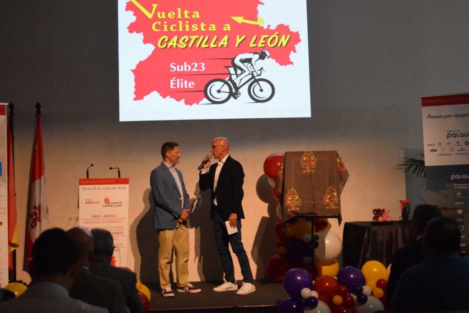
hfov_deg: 38.9
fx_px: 664
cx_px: 234
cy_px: 156
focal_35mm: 51
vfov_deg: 26.5
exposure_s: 1/500
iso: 3200
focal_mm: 34
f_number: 2.8
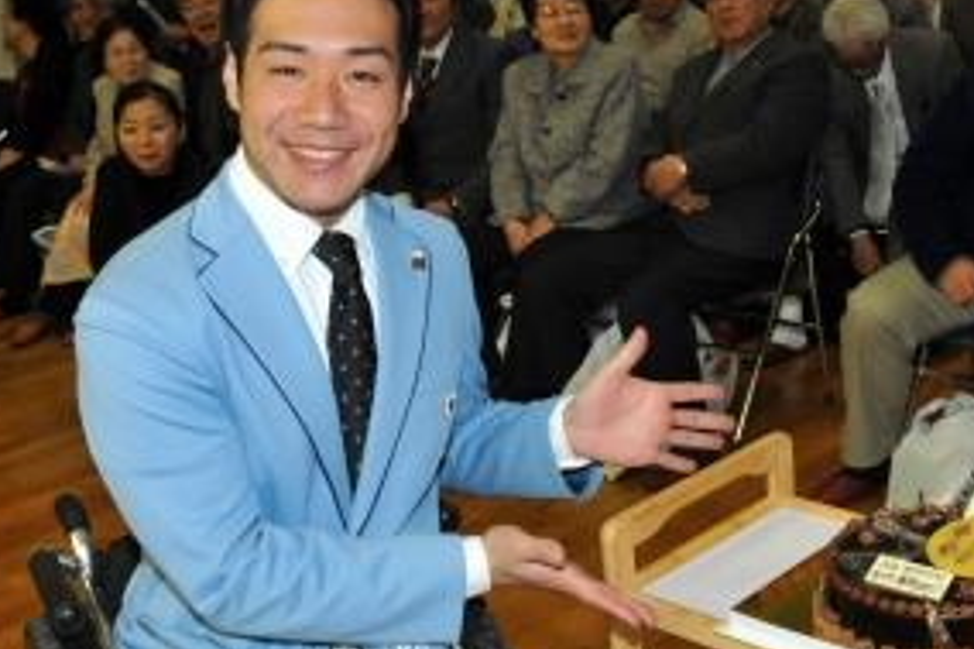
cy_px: 306
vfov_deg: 26.0
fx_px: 1406
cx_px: 604
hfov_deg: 38.0
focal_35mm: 52
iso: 800
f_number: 5
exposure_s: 1/60
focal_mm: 22
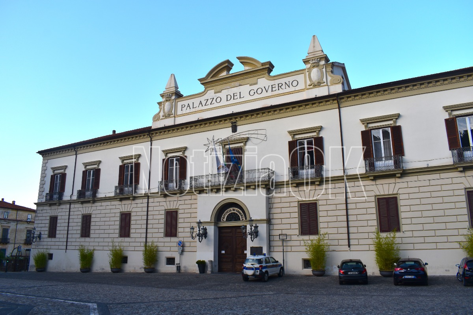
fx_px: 355
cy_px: 158
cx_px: 236
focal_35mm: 27
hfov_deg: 67.4
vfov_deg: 47.9
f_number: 7.1
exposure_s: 1/250
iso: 200
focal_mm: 18
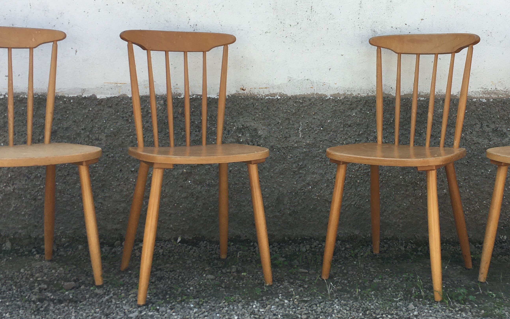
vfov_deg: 26.5
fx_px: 667
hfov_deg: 41.6
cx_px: 309
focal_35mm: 48
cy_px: 80
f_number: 2.2
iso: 25
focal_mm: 4.15
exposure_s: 1/463
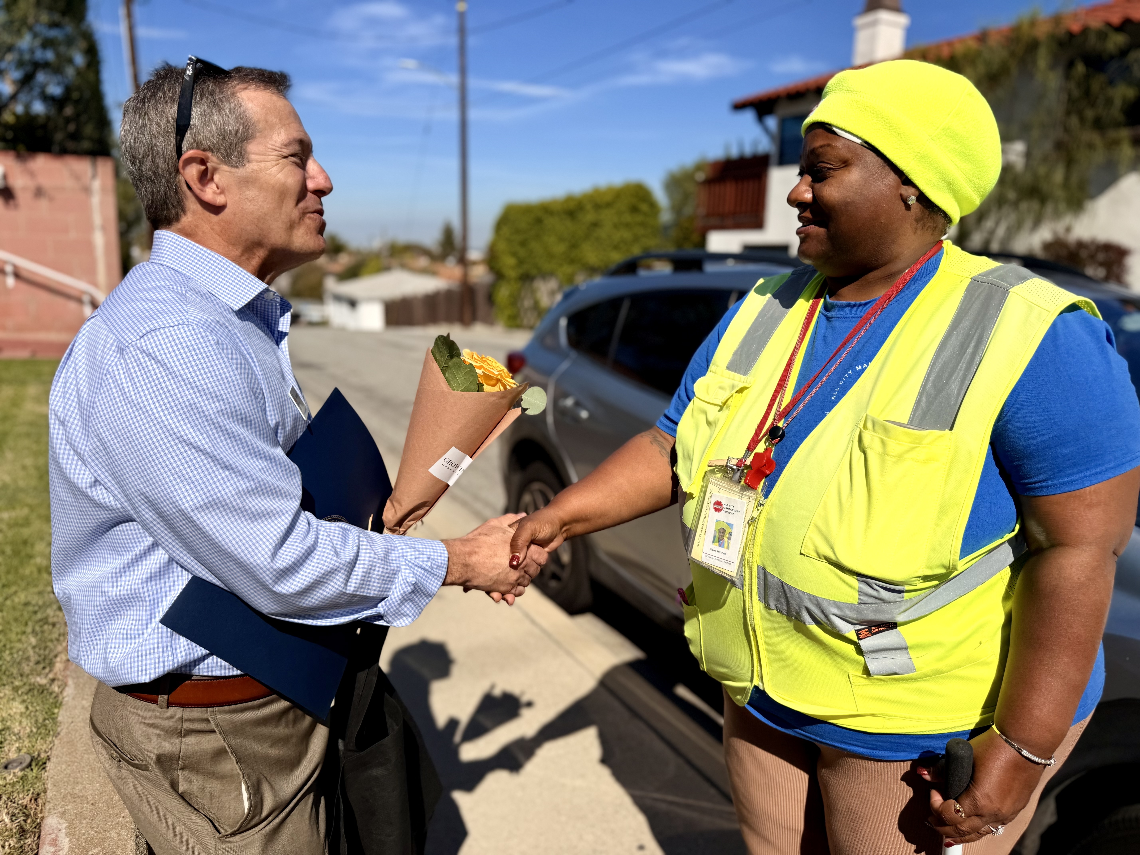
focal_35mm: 24
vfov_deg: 56.8
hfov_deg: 71.6
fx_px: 790
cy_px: 428
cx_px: 570
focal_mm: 6.76
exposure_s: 1/10309
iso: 80
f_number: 1.78
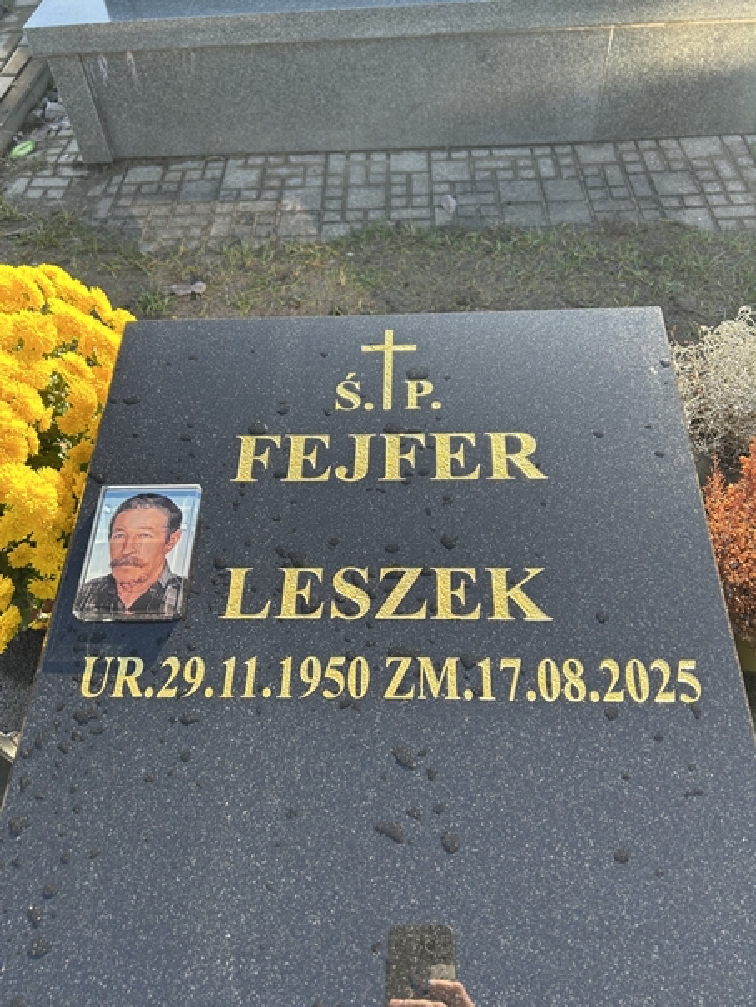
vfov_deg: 67.3
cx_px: 378
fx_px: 757
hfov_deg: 53.1
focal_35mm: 26
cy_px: 504
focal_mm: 5.7
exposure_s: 1/866
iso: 50
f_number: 1.5
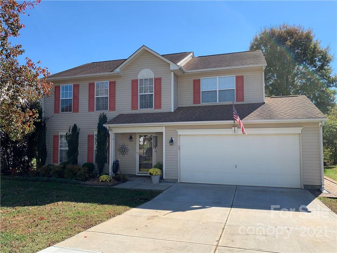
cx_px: 168
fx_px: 253
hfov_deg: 67.3
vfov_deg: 53.1
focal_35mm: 26
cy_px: 126
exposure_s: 1/1610
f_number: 1.8
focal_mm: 4.25
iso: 25
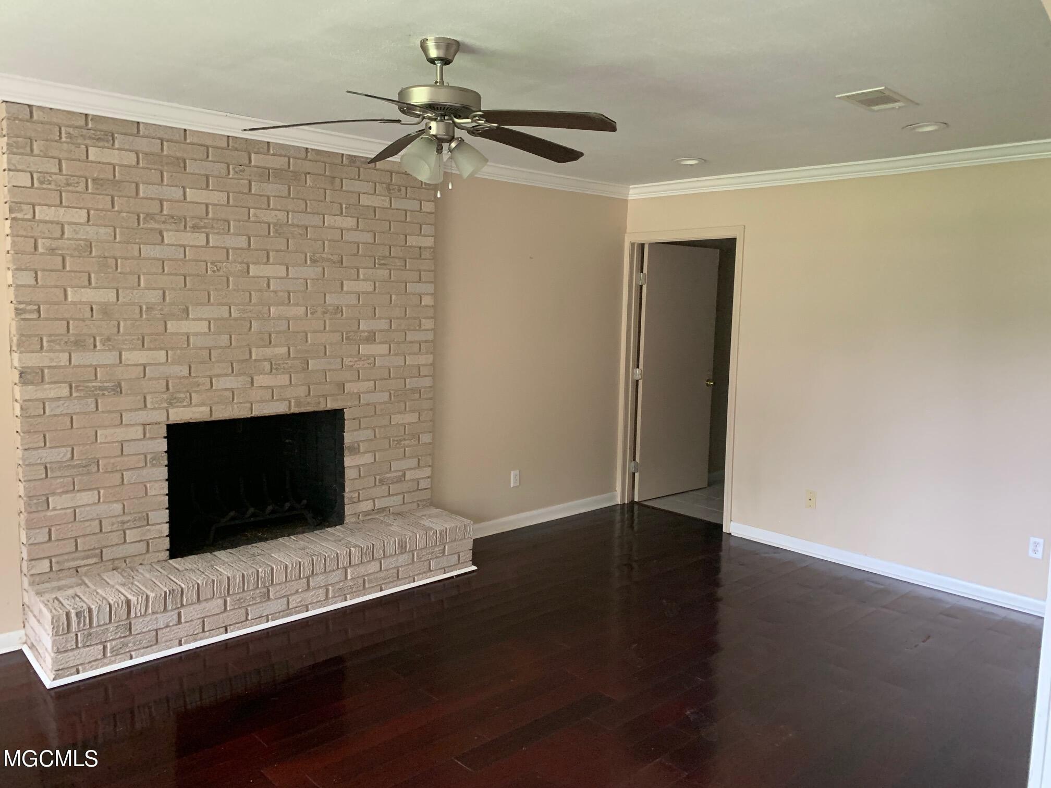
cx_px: 526
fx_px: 789
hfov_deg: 67.3
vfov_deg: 53.1
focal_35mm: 26
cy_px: 394
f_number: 1.8
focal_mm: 4.25
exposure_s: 1/60
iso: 400
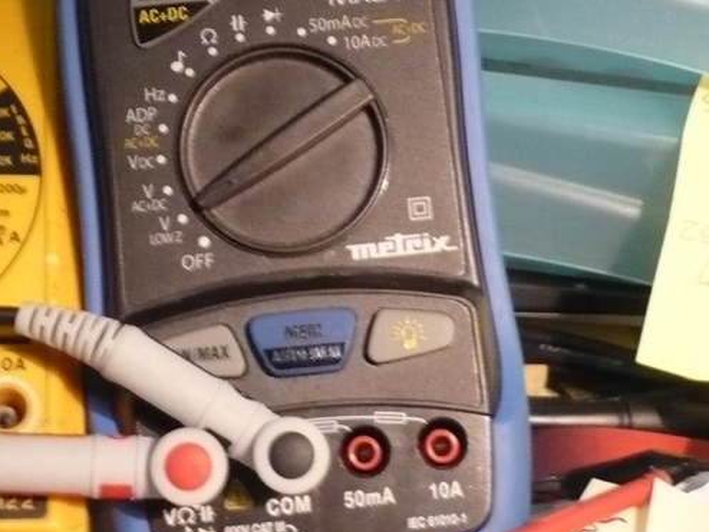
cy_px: -96
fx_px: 1783
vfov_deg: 16.3
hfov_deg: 22.3
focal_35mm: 87
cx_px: 203
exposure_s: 1/20
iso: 400
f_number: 2.8
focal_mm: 5.8
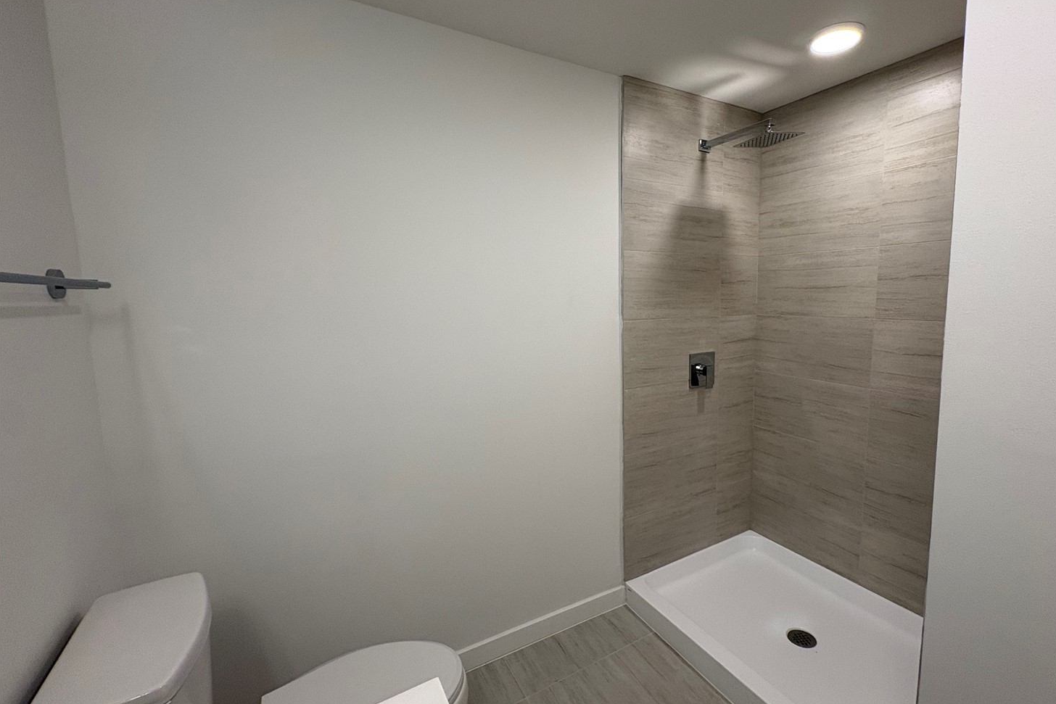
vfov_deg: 73.8
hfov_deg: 96.4
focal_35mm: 16
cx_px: 578
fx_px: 469
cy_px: 347
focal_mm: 2.22
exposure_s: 1/120
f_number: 2.2
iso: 200
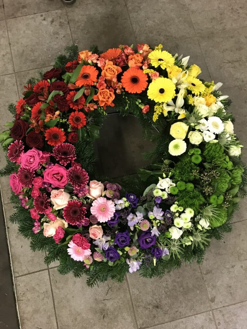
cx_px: 124
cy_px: 164
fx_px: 266
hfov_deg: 49.7
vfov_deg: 63.4
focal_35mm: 28
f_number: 1.8
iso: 100
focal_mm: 3.99
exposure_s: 1/14
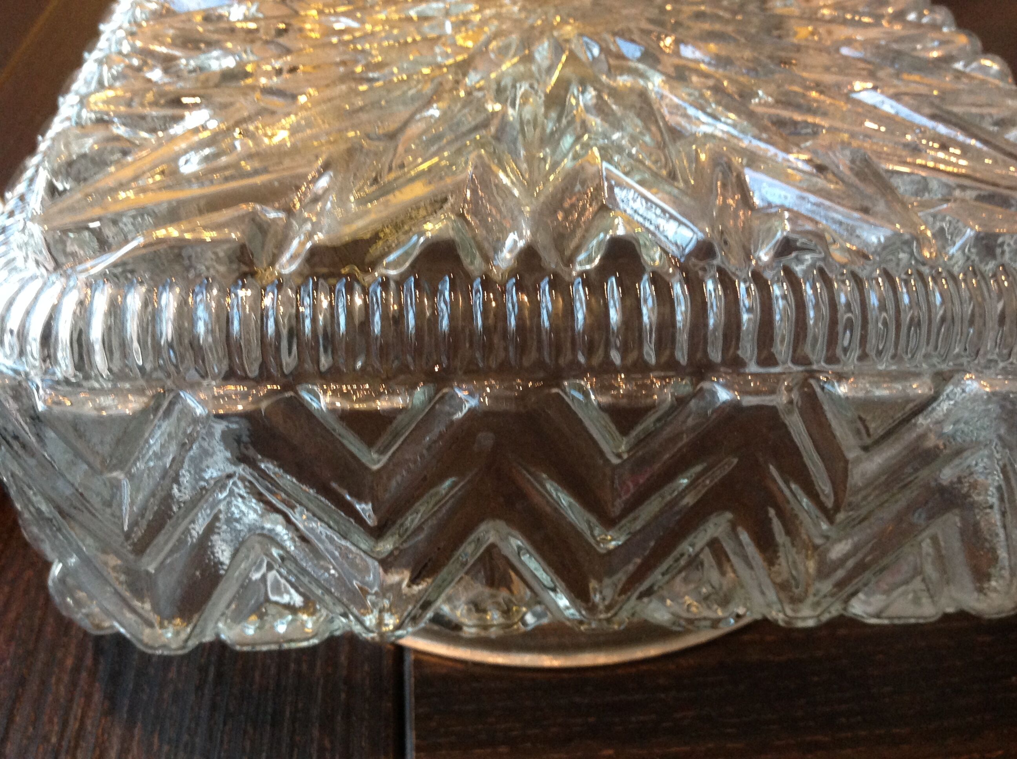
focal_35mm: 35
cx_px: 508
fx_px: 1027
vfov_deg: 40.6
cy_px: 380
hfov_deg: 52.7
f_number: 2.4
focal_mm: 4.28
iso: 250
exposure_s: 1/15
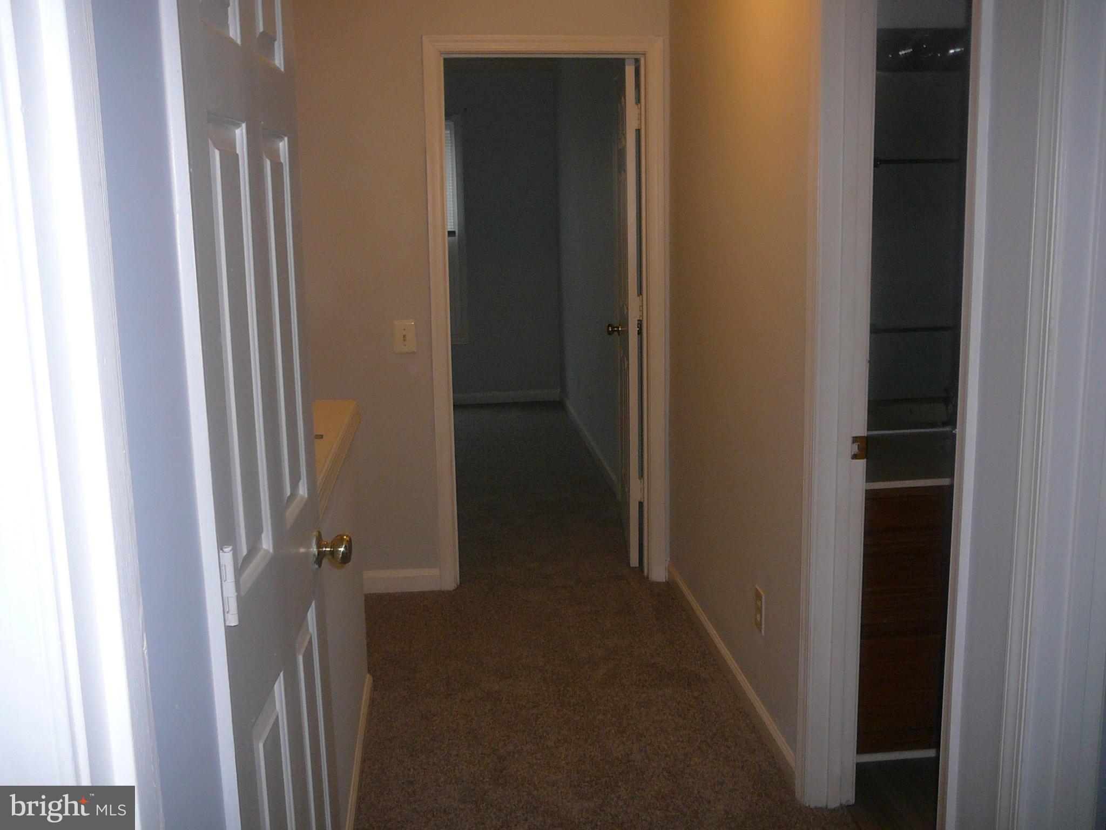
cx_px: 553
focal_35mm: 35
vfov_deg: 40.7
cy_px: 415
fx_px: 1118
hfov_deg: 52.6
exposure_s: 1/30
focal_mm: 5.2
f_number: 2.8
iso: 100
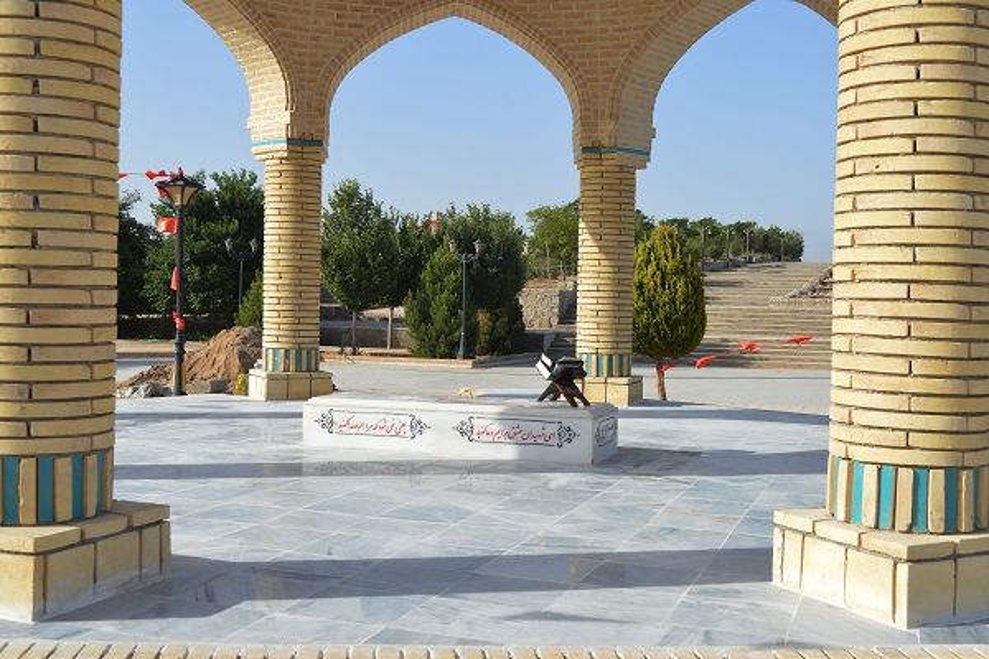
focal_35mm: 42
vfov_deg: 31.9
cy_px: 330
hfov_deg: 46.4
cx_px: 494
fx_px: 1154
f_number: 8
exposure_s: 1/250
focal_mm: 28
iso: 100
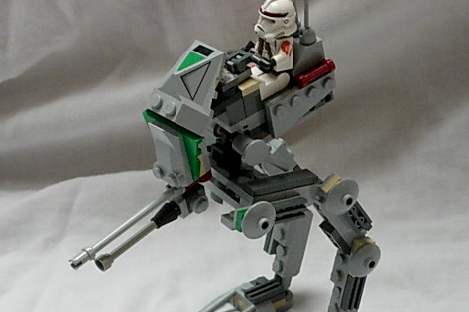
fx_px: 2071
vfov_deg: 8.6
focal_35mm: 159
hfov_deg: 12.9
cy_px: 219
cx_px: 271
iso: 400
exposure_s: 1/93.1
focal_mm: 23.4
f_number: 4.9
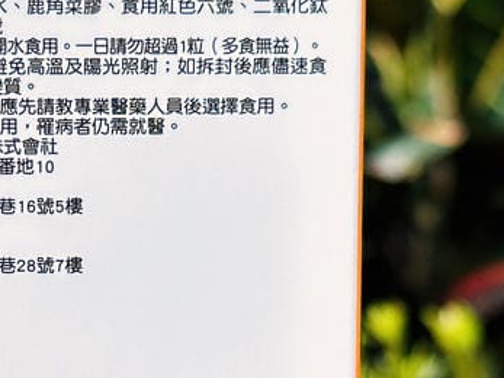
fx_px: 2416
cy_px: 288
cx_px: 45
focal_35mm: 166
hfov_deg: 11.8
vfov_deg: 8.9
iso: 80
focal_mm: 6.86
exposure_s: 1/121
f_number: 1.78
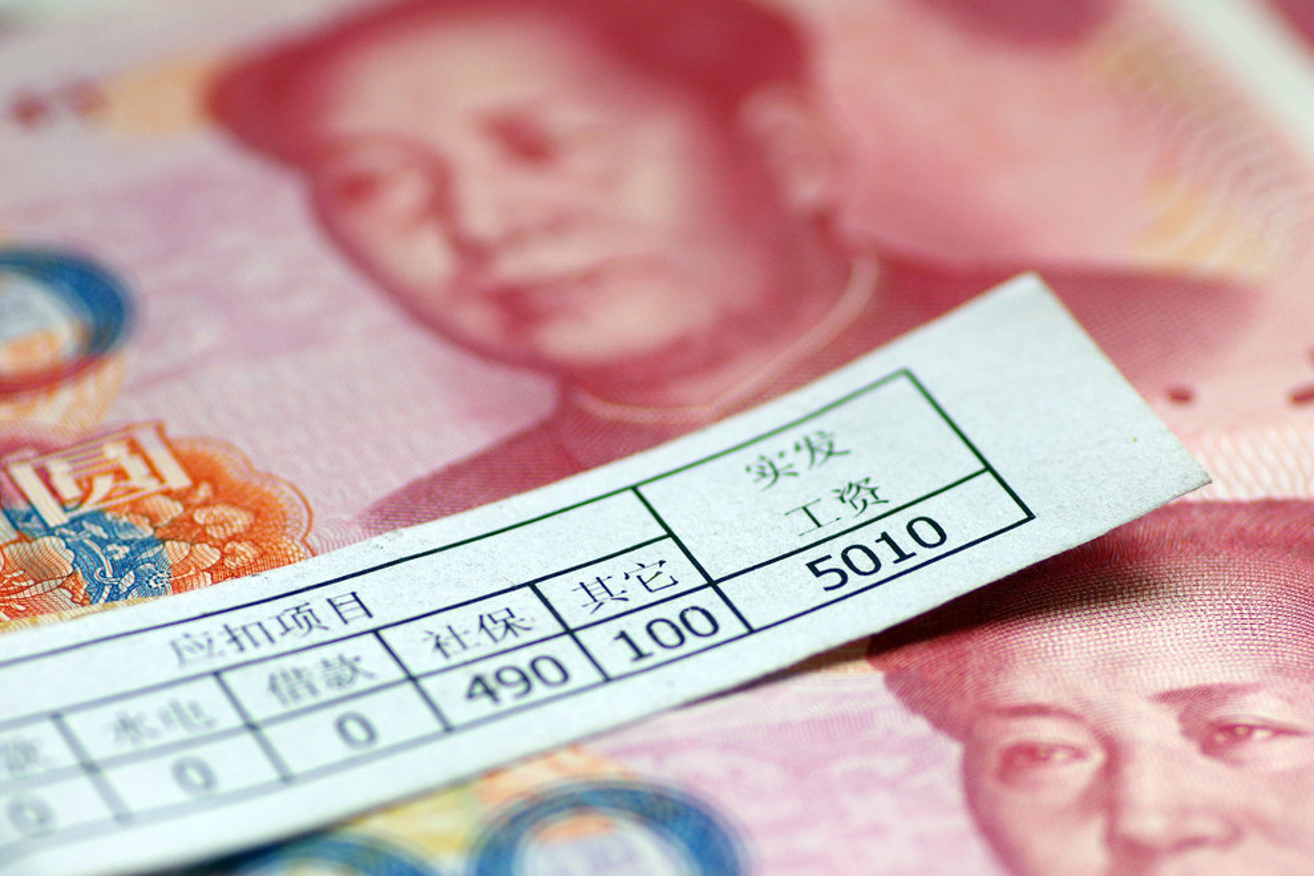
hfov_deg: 11.3
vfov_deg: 7.5
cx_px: 744
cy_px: 530
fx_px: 6641
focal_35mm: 182
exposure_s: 1/160
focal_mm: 100
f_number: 3.5
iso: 400
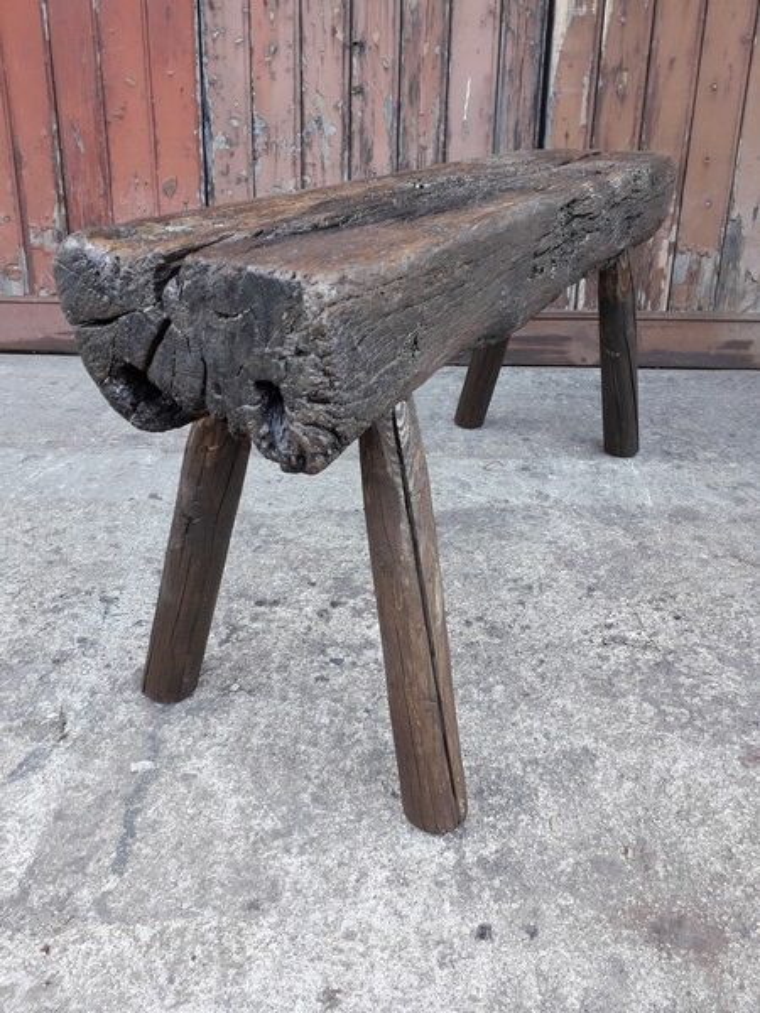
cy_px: 506
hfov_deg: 51.4
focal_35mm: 27
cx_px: 380
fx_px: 790
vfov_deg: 65.3
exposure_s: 1/50
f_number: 1.9
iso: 64
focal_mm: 3.6
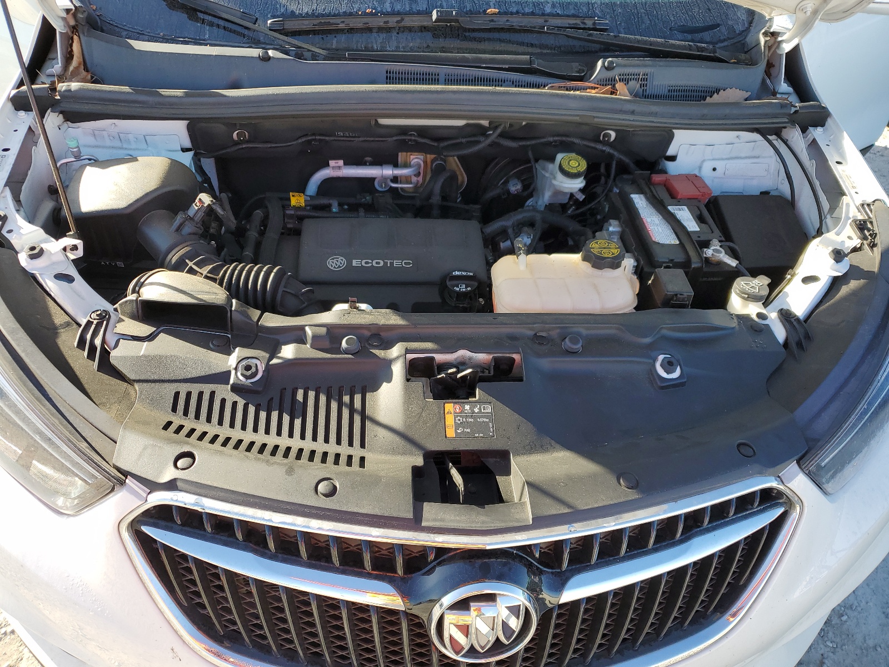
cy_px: 334
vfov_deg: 53.1
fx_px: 668
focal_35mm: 26
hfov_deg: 67.3
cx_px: 444
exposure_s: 1/556
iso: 50
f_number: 1.5
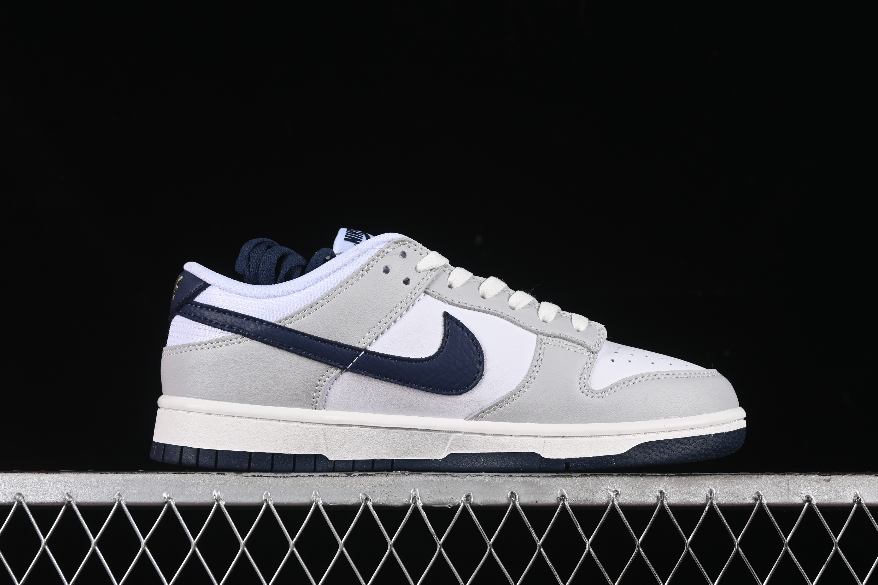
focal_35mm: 75
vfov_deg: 18.2
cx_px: 439
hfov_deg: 27.0
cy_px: 292
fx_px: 1829
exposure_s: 1/80
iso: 160
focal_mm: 50
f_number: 8
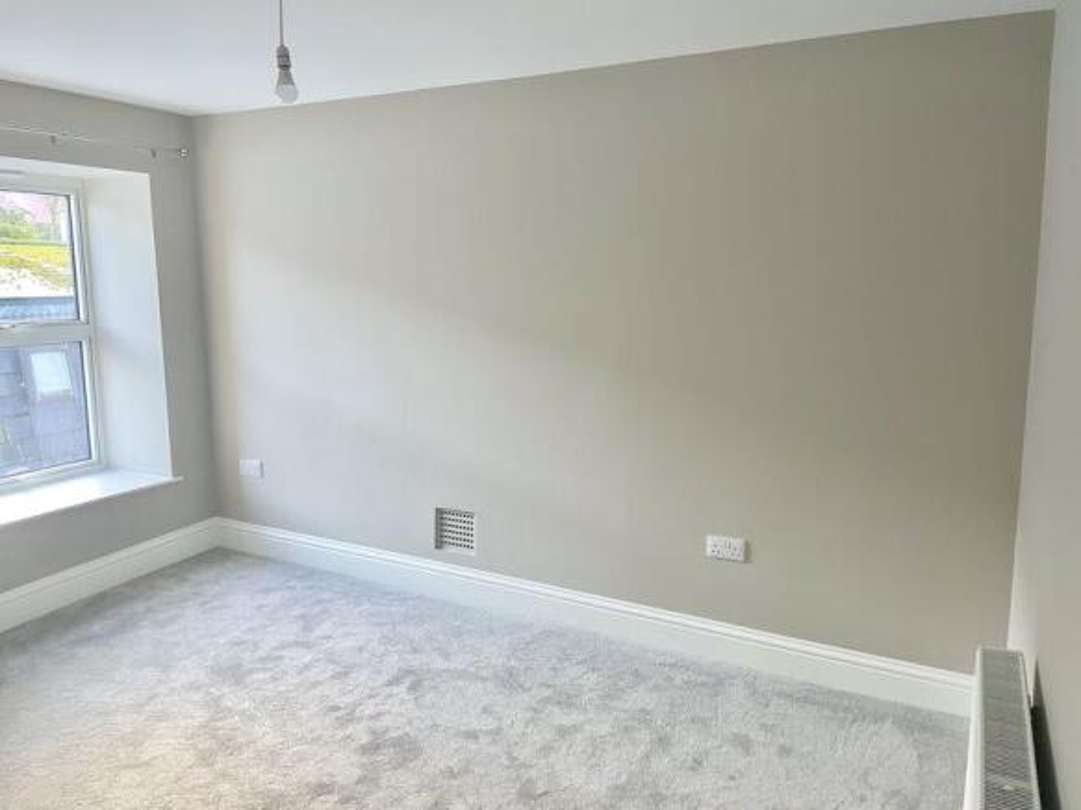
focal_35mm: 26
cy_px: 405
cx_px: 540
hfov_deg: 67.3
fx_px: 812
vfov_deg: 53.0
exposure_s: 1/50
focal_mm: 4.2
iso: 80
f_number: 1.6
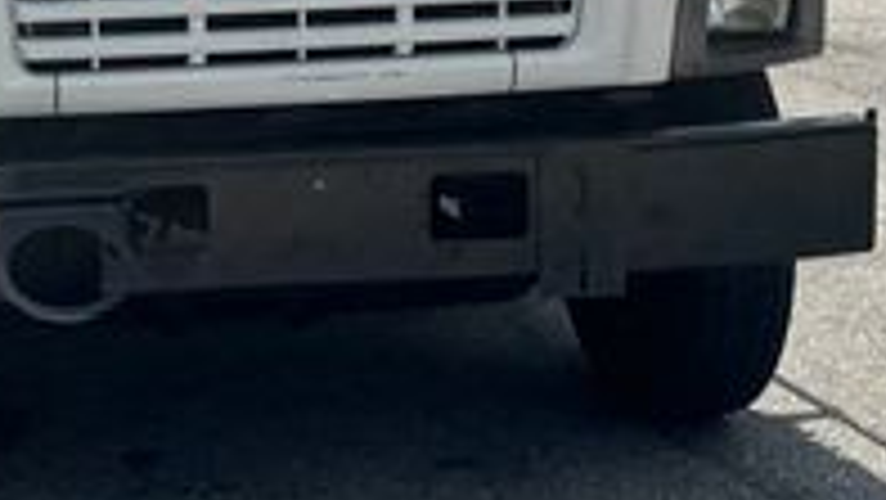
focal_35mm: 85
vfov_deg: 13.9
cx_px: 148
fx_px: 1998
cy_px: -59
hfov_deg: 24.5
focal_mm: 6.86
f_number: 1.78
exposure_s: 1/8929
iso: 80
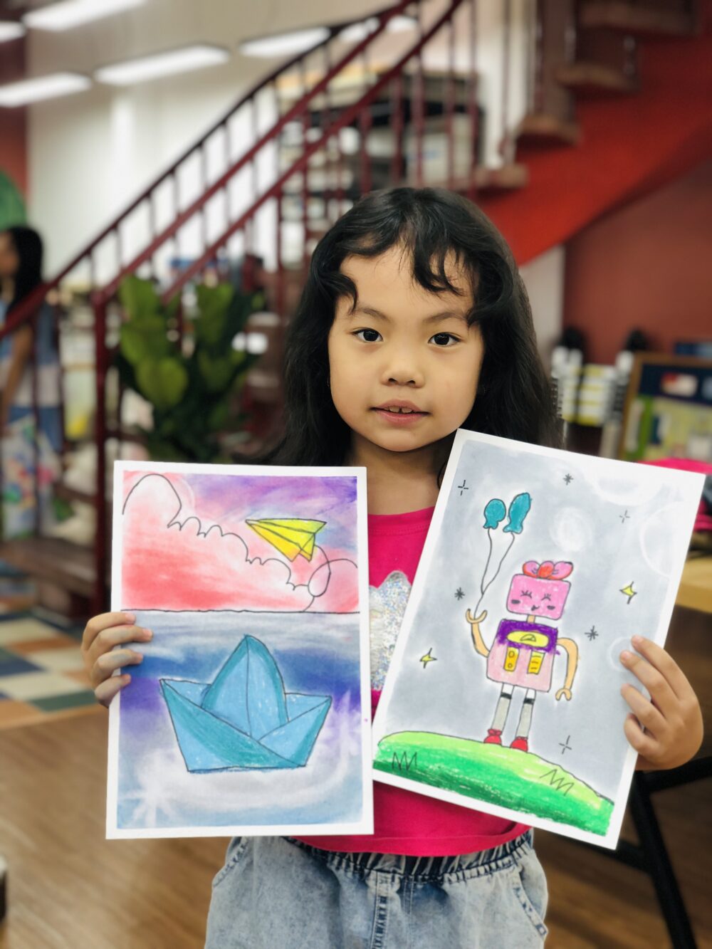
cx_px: 356
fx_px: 1426
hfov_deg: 28.0
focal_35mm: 52
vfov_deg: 36.8
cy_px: 474
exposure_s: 1/50
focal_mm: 6
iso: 40
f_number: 2.4
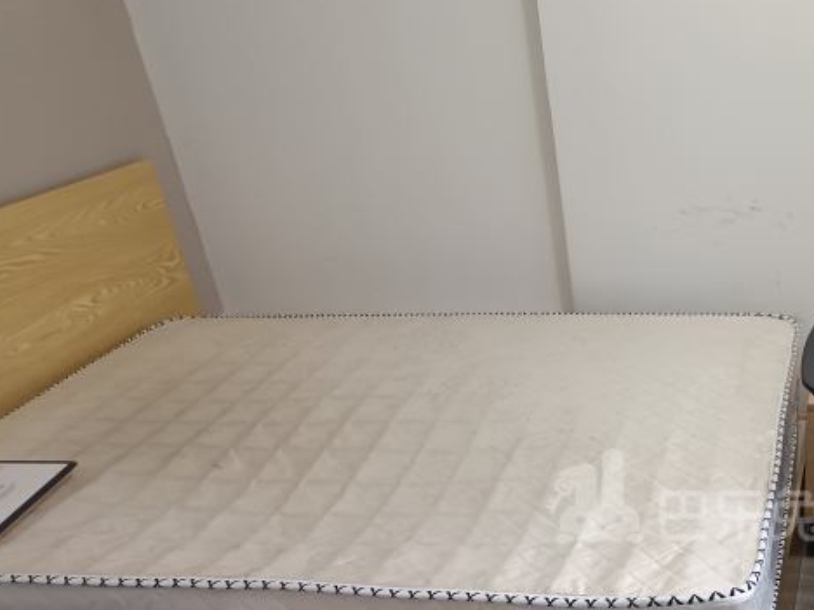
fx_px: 964
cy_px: 497
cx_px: 685
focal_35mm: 41
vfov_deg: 34.0
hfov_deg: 43.0
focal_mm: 5.31
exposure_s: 1/25
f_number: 1.7
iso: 1876
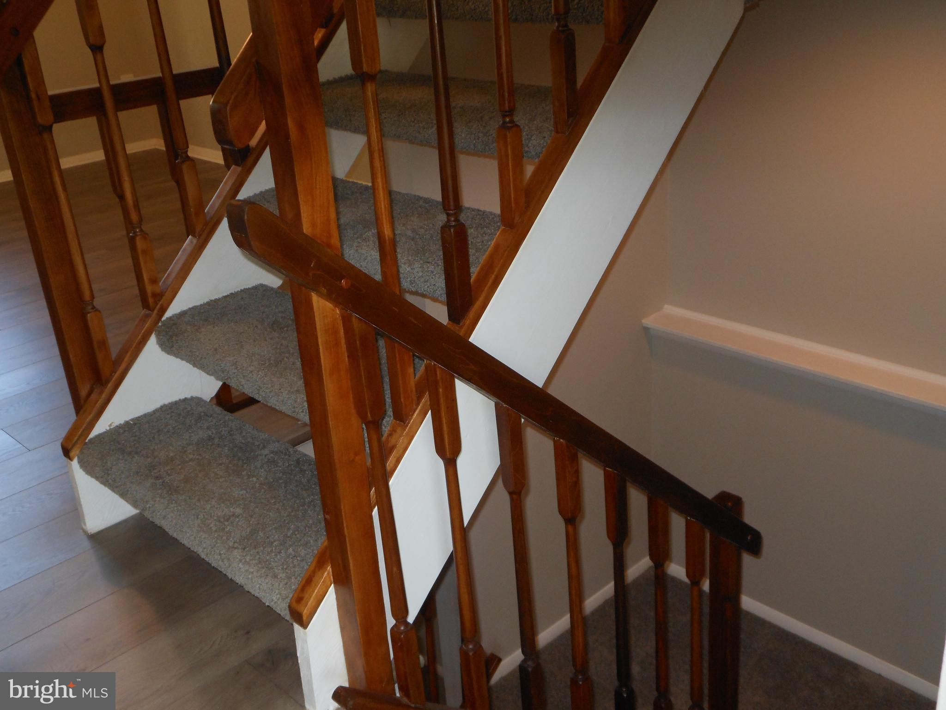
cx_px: 473
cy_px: 355
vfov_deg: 37.7
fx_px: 1038
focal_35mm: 38
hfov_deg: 49.0
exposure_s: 1/30
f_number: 3.6
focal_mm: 6.8
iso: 200
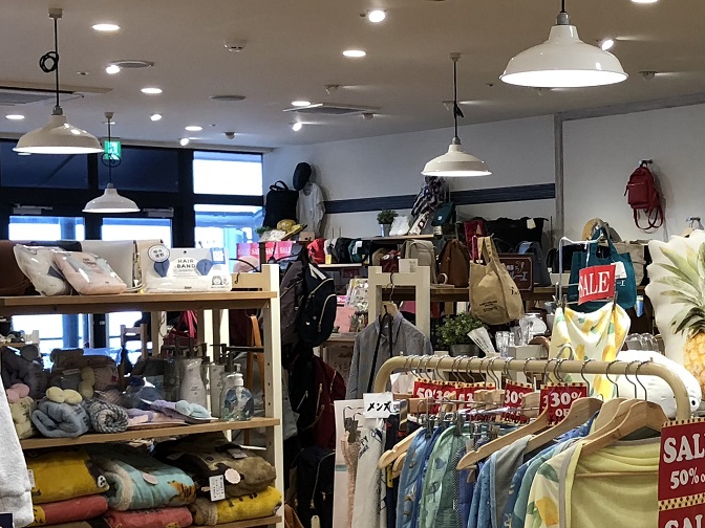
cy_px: 348
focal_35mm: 80
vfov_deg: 18.4
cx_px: 540
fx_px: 1629
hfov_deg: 24.1
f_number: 1.8
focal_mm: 3.99
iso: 32
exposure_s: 1/33
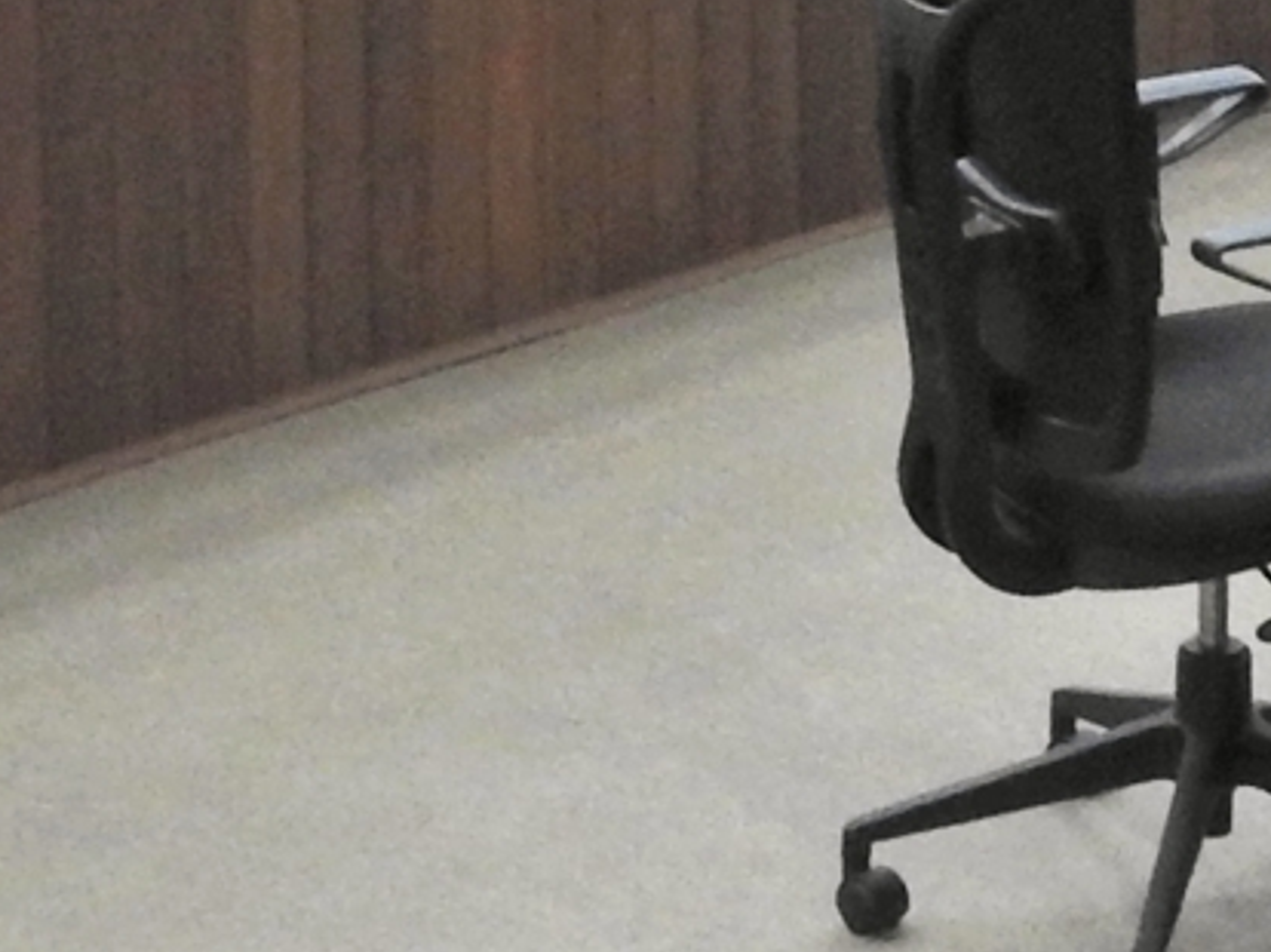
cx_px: 1277
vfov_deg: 10.5
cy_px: -405
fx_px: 5027
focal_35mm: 137
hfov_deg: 14.2
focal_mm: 4.3
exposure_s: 1/10
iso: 400
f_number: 4.8
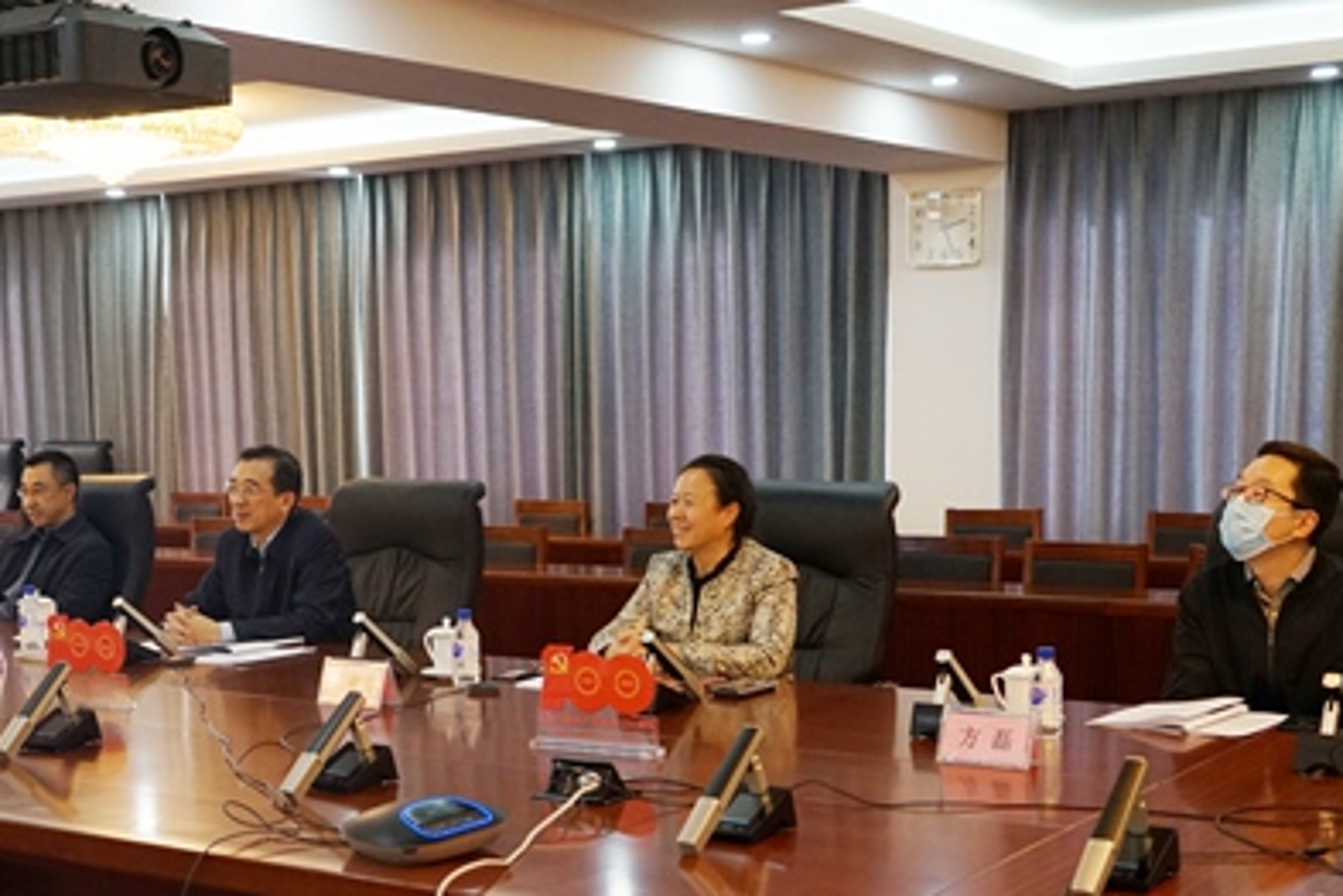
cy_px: 677
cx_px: 540
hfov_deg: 36.1
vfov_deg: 24.3
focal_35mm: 55
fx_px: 2052
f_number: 4
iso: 2000
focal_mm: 36
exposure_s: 1/160
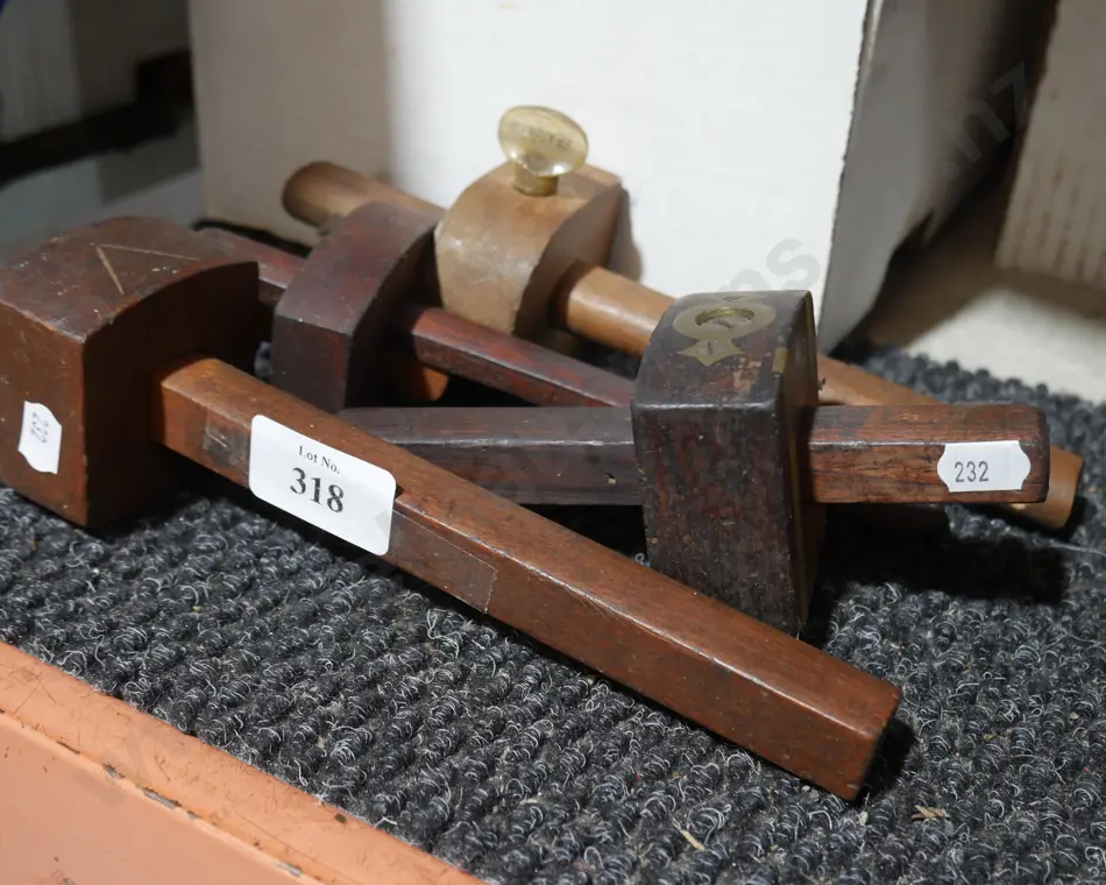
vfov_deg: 37.3
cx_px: 560
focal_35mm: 40
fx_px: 1309
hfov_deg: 45.8
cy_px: 440
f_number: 4.1
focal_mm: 19
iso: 640
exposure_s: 1/60
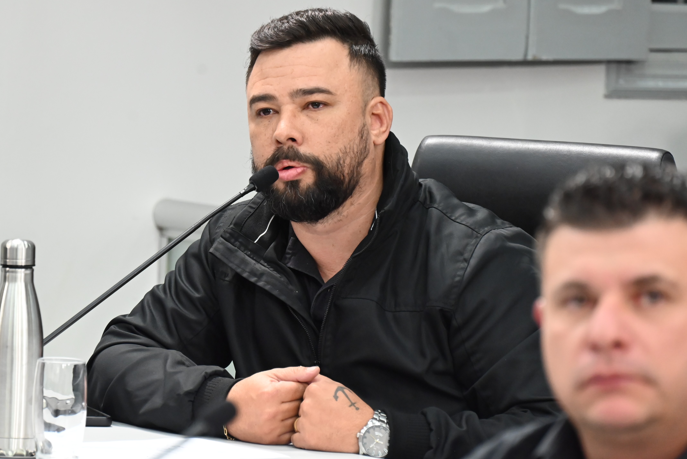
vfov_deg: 4.9
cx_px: 252
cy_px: 213
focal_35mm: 281
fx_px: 5364
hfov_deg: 7.3
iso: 3200
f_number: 6.3
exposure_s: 1/125
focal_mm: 200
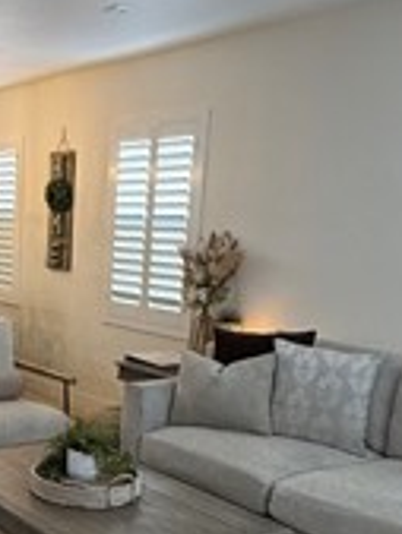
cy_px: 389
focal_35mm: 53
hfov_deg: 26.0
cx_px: -6
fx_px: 820
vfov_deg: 35.5
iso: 250
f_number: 2.2
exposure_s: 1/60
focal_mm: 2.22
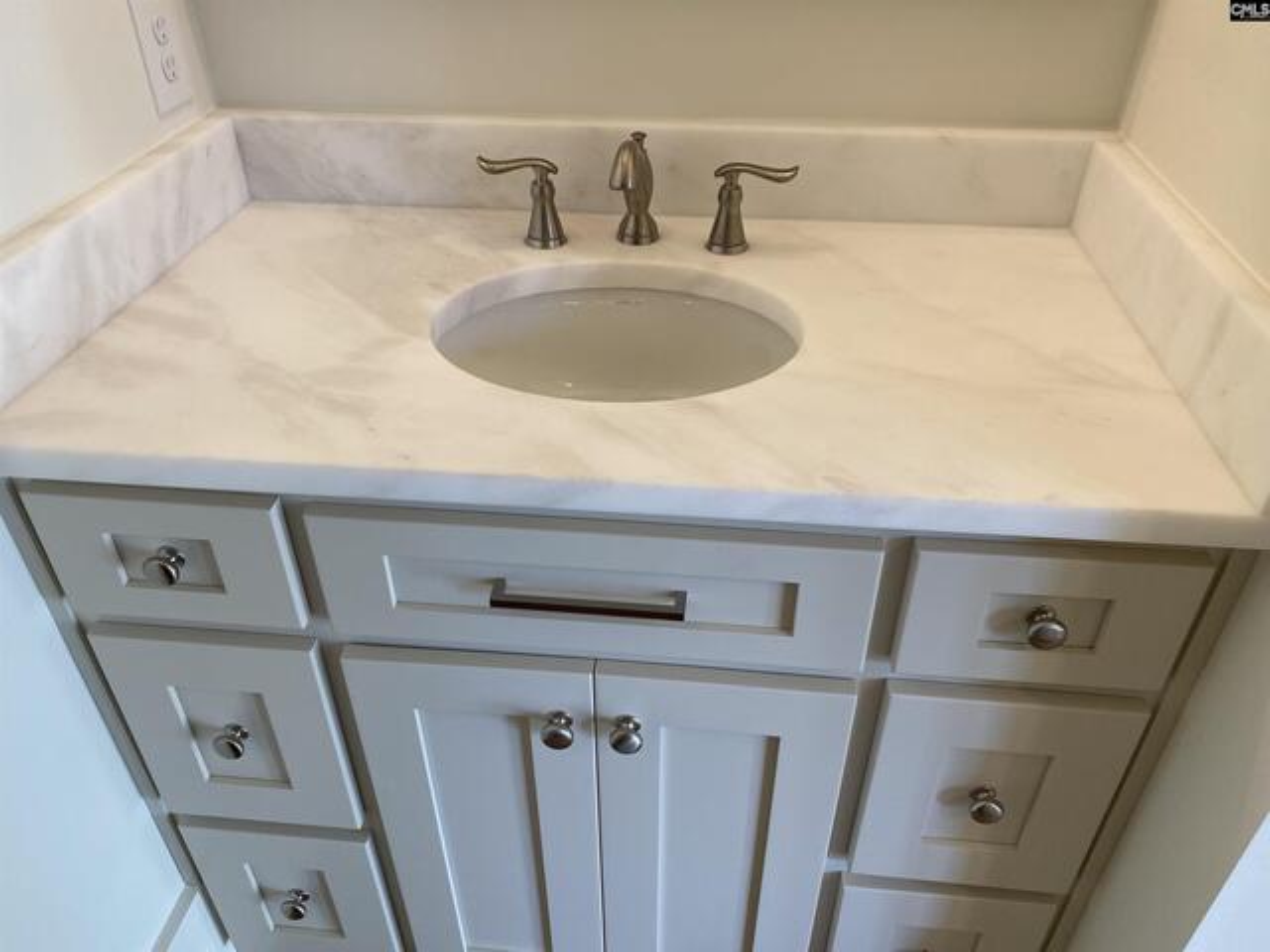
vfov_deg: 53.1
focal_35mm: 26
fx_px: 954
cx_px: 635
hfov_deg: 67.3
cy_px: 476
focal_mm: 4.25
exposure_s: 1/120
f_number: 1.8
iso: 125
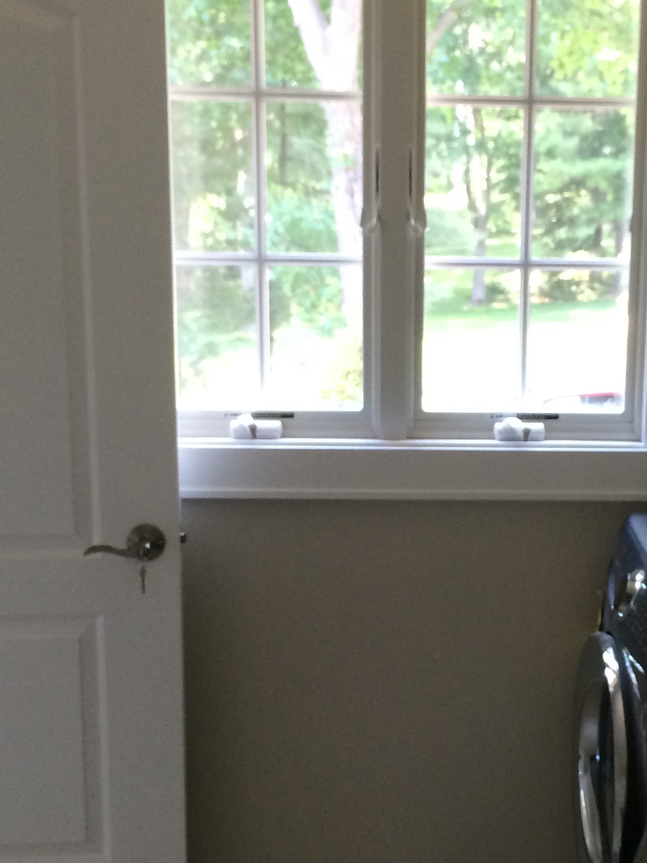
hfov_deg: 23.8
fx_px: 1520
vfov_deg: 31.6
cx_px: 487
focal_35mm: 61
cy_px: 497
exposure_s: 1/30
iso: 50
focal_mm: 4.15
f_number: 2.2
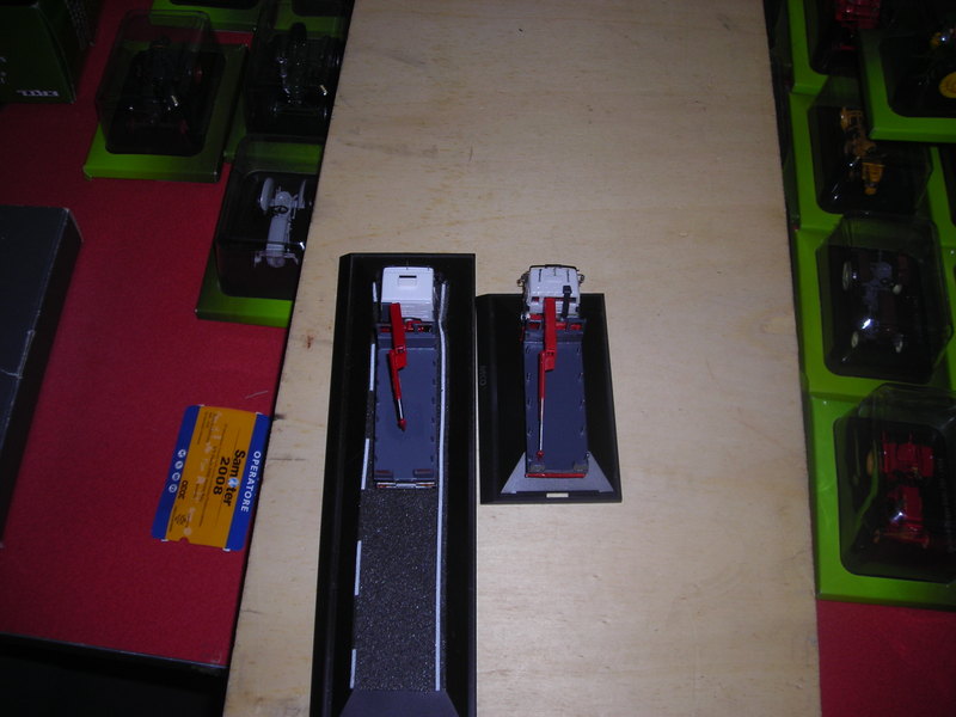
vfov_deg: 37.7
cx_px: 478
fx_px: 1049
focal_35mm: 38
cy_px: 358
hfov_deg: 49.0
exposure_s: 1/60.1
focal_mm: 6.3
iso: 50
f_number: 3.2
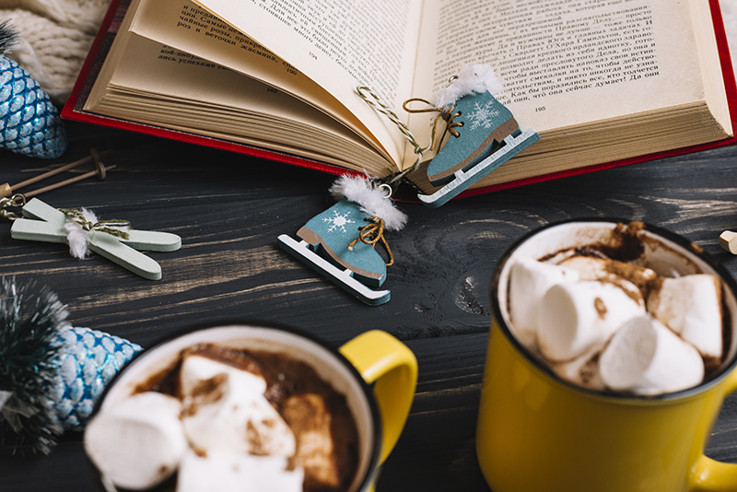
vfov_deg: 27.0
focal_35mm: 50
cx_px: 368
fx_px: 1024
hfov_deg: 39.6
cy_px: 246
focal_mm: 50
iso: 250
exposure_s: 1/160
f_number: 8
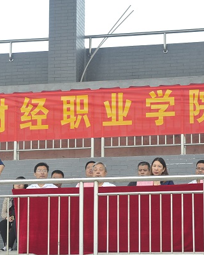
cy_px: 133
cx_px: 56
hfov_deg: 9.4
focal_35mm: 165
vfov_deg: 11.7
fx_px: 1245
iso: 640
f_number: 7.1
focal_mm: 110
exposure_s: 1/200
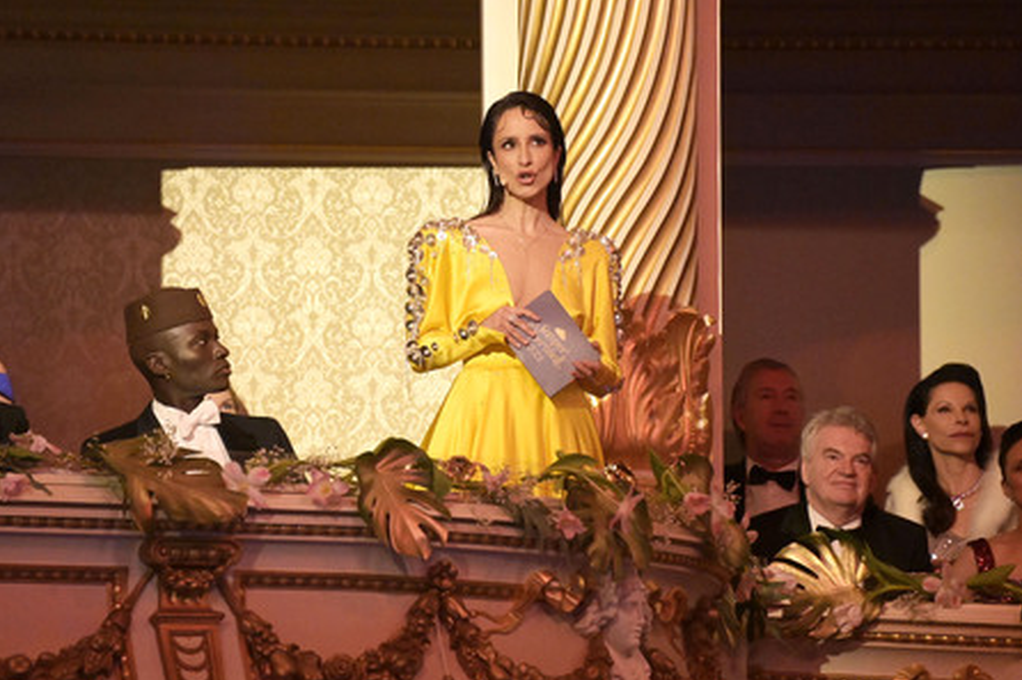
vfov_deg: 4.5
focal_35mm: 303
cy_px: 341
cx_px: 510
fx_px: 8598
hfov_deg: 6.8
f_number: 5.6
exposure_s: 1/250
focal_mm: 300
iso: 10000
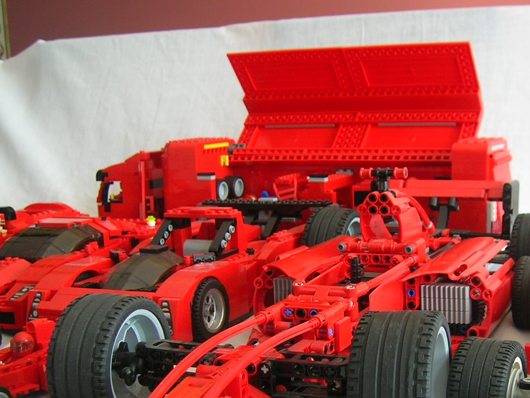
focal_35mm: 56
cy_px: 311
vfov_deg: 25.7
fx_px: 858
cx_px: 349
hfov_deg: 34.1
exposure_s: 1/54.7
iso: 50
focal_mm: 5.7
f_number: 2.9
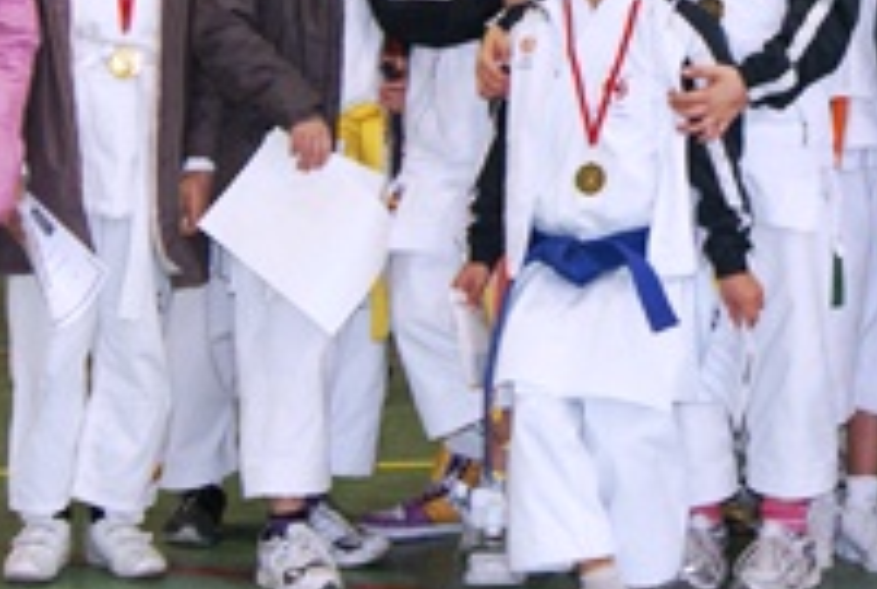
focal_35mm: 105
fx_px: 2564
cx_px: 860
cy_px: -35
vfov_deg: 12.9
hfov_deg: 18.9
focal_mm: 22
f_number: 5.6
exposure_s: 1/60
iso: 400
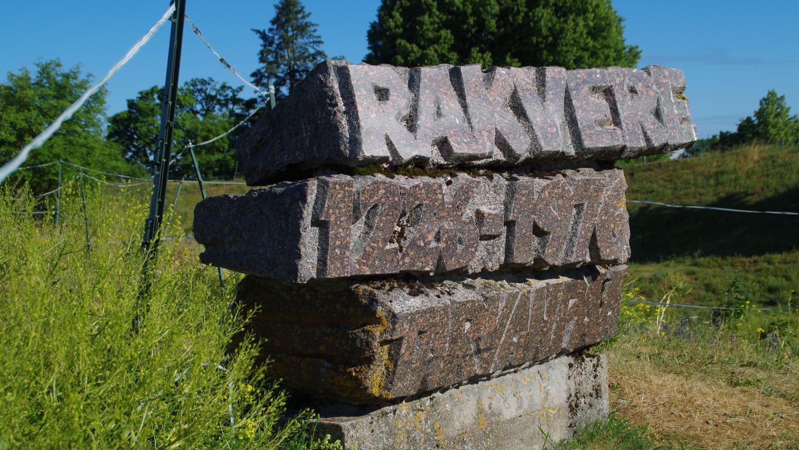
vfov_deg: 17.5
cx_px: 428
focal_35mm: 69
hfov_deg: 30.6
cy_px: 256
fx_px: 1462
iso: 100
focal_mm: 40
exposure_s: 1/400
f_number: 8
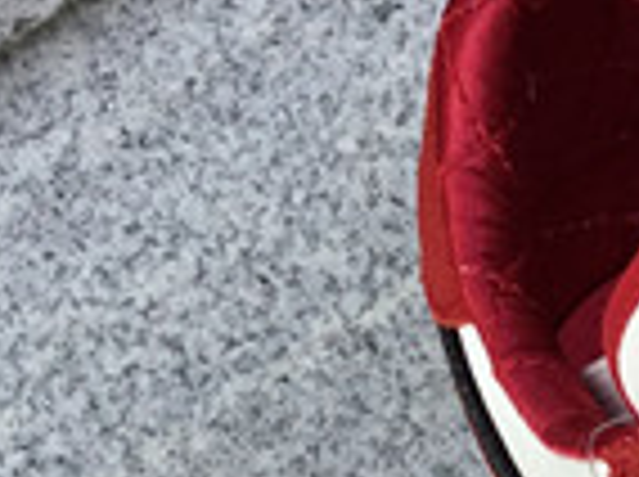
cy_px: 686
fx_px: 3630
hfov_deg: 9.4
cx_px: 1282
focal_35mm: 197
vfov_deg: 7.4
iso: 25
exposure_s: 1/319
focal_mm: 3.3
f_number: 2.4
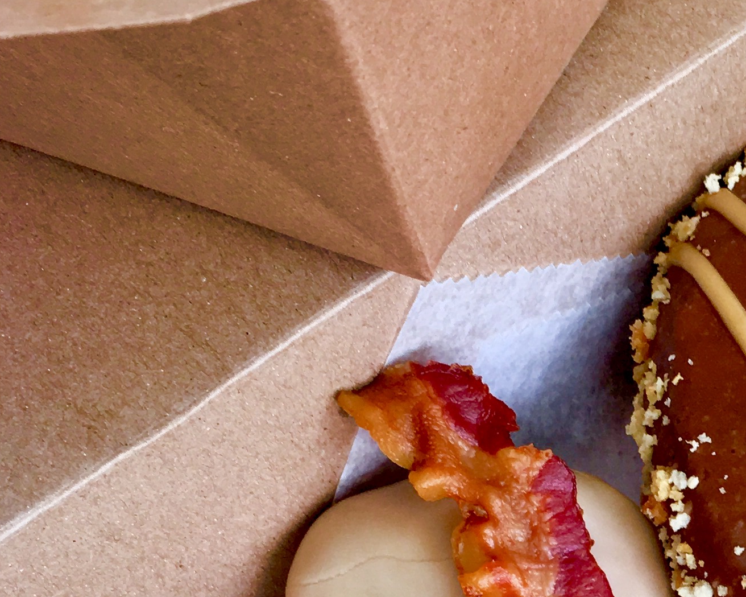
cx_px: 797
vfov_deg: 17.2
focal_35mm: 87
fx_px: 1920
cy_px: 615
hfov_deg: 21.0
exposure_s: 1/120
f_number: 2.2
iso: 40
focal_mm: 4.15
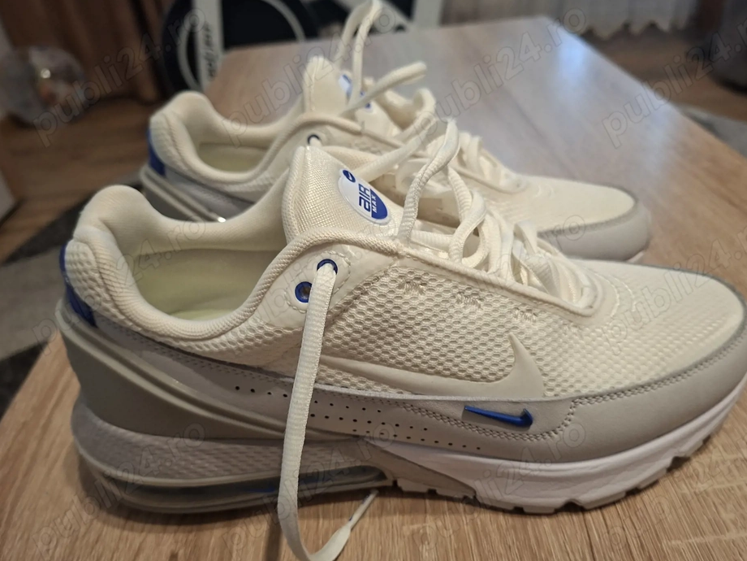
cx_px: 403
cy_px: 294
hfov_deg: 69.3
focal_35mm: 25
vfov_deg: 54.9
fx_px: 539
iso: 320
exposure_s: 1/33
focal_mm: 5.54
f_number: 1.8
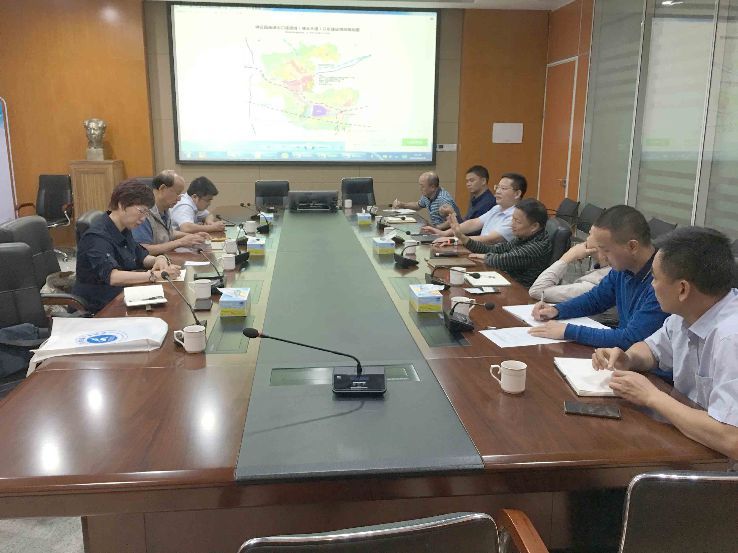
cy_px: 276
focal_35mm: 29
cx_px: 369
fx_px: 618
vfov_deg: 48.2
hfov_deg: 61.7
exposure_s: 1/17
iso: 64
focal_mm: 4.15
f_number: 2.2
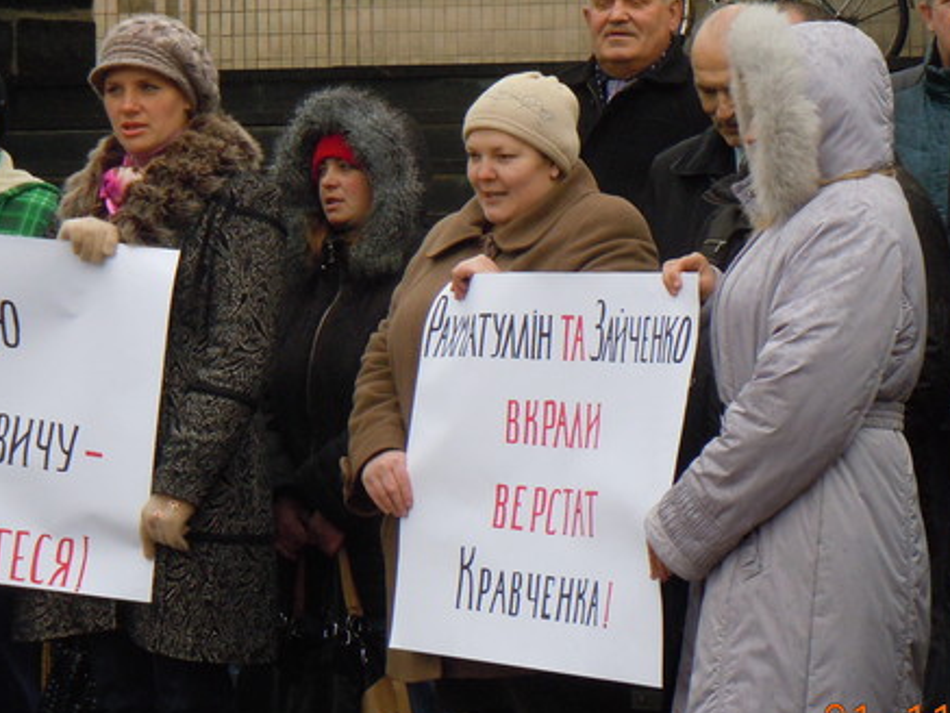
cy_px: 309
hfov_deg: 11.6
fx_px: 4667
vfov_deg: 8.7
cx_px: 461
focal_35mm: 170
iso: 400
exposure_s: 1/125
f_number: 4.6
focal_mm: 20.9
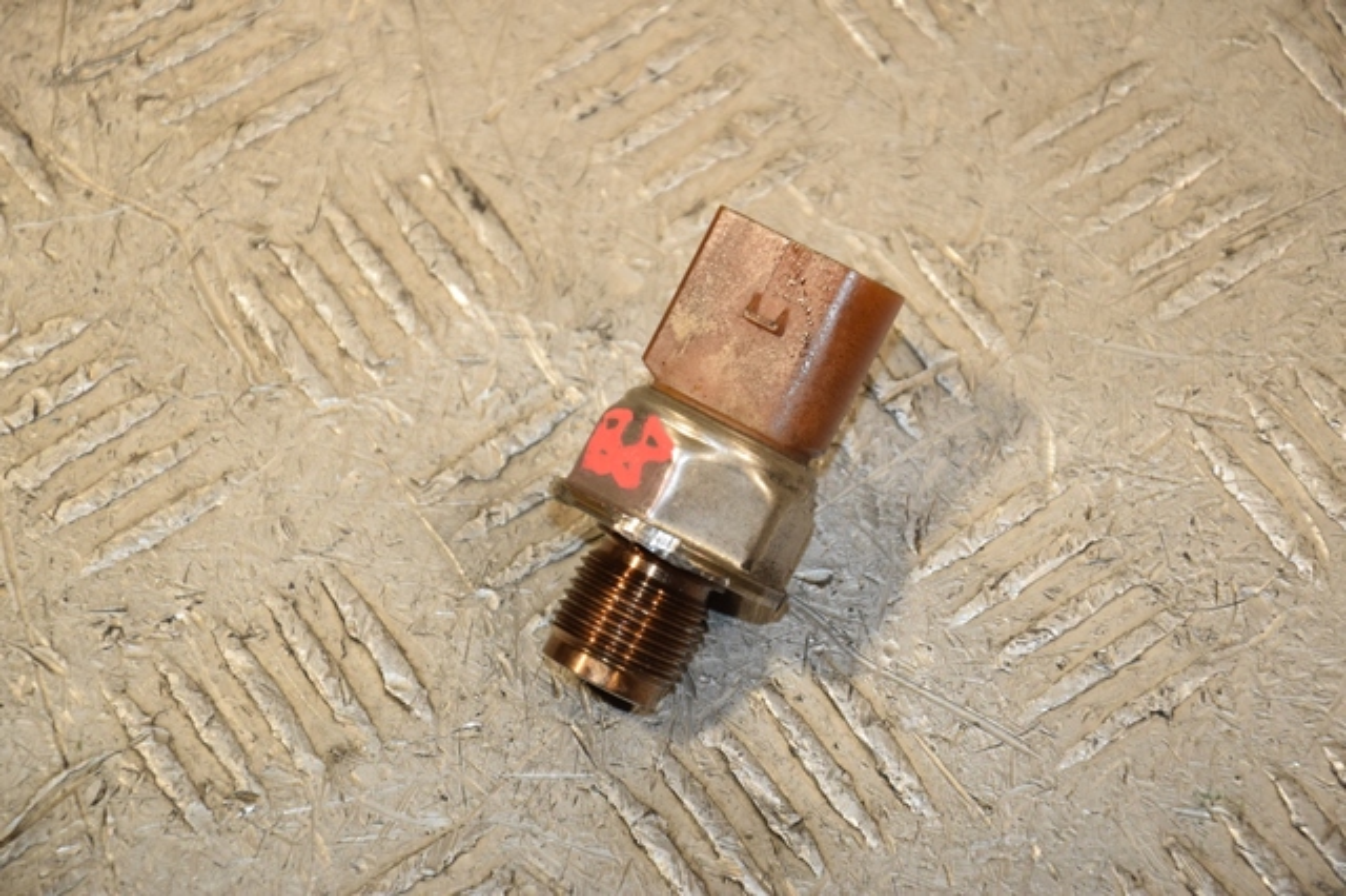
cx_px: 673
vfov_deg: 8.7
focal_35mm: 158
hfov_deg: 13.0
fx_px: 5885
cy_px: 448
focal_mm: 105
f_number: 7.1
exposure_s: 1/200
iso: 800
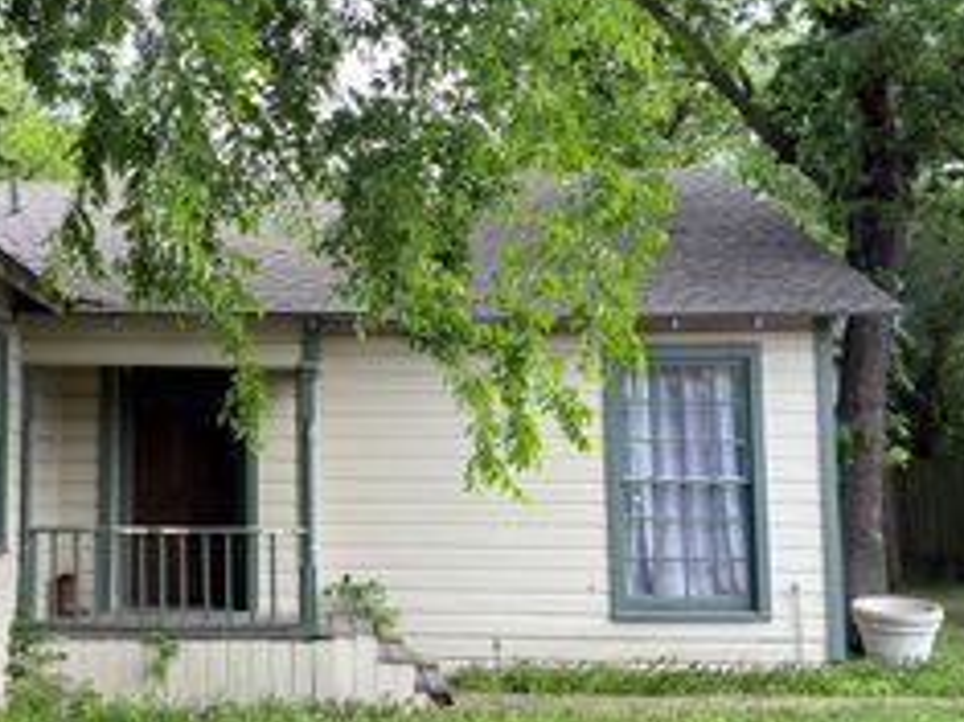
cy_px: 314
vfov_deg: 28.5
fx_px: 1420
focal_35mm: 51
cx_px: 201
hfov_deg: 36.3
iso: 100
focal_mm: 6.76
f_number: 1.78
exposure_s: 1/838
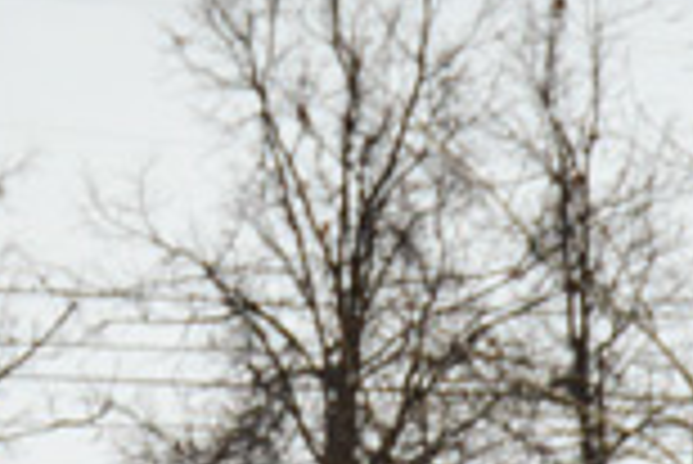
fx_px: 15722
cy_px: 1667
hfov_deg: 2.5
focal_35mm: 816
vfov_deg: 1.7
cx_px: -932
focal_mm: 70
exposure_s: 1/200
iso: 200
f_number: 7.1
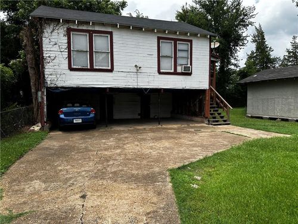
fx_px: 207
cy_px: 112
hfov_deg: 71.6
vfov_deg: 56.8
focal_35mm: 24
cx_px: 149
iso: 80
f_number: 1.78
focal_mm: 6.86
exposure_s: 1/2882
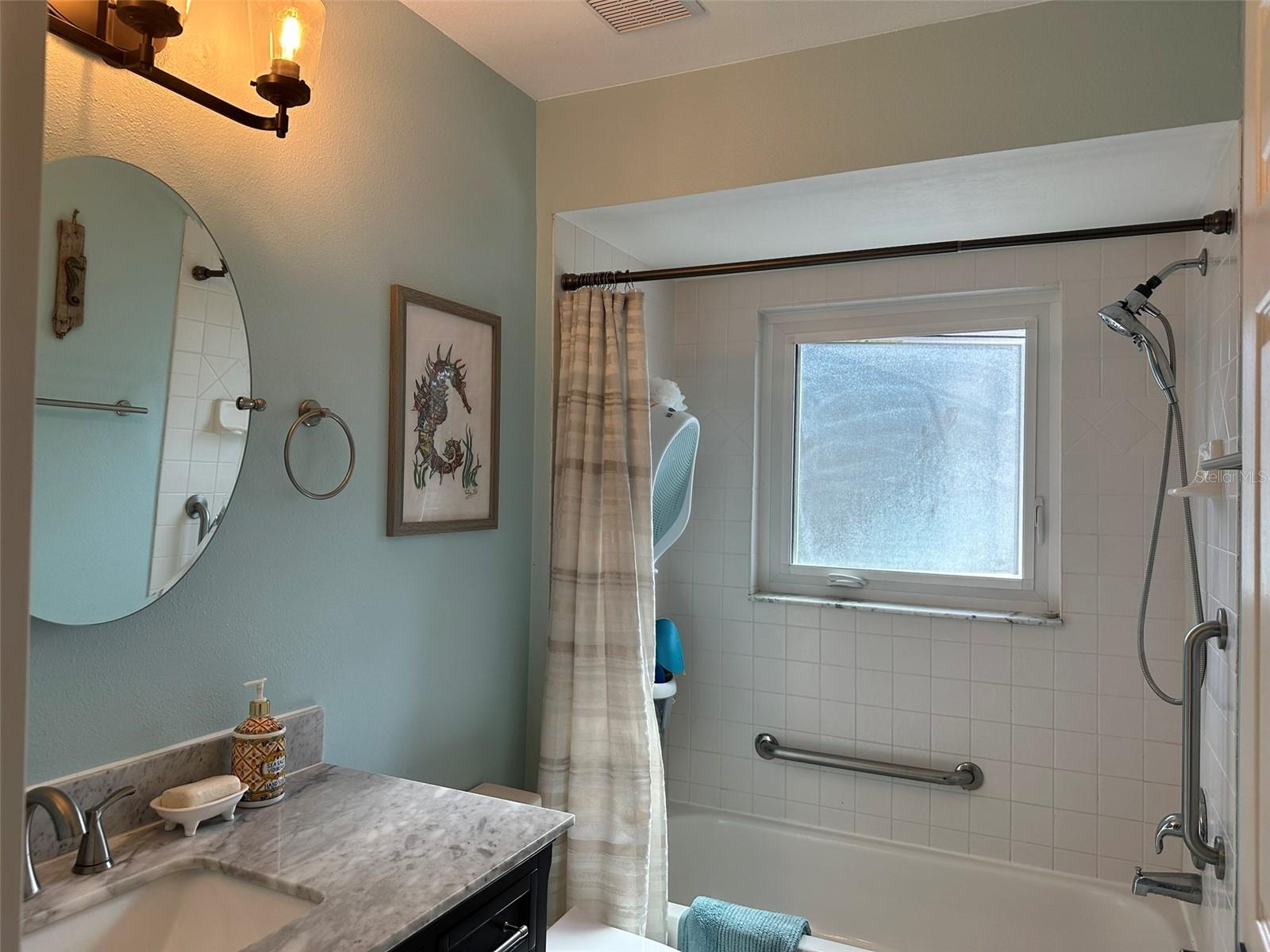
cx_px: 635
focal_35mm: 24
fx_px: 881
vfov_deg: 56.8
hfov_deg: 71.6
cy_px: 476
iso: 64
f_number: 1.78
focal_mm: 6.86
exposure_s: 1/228
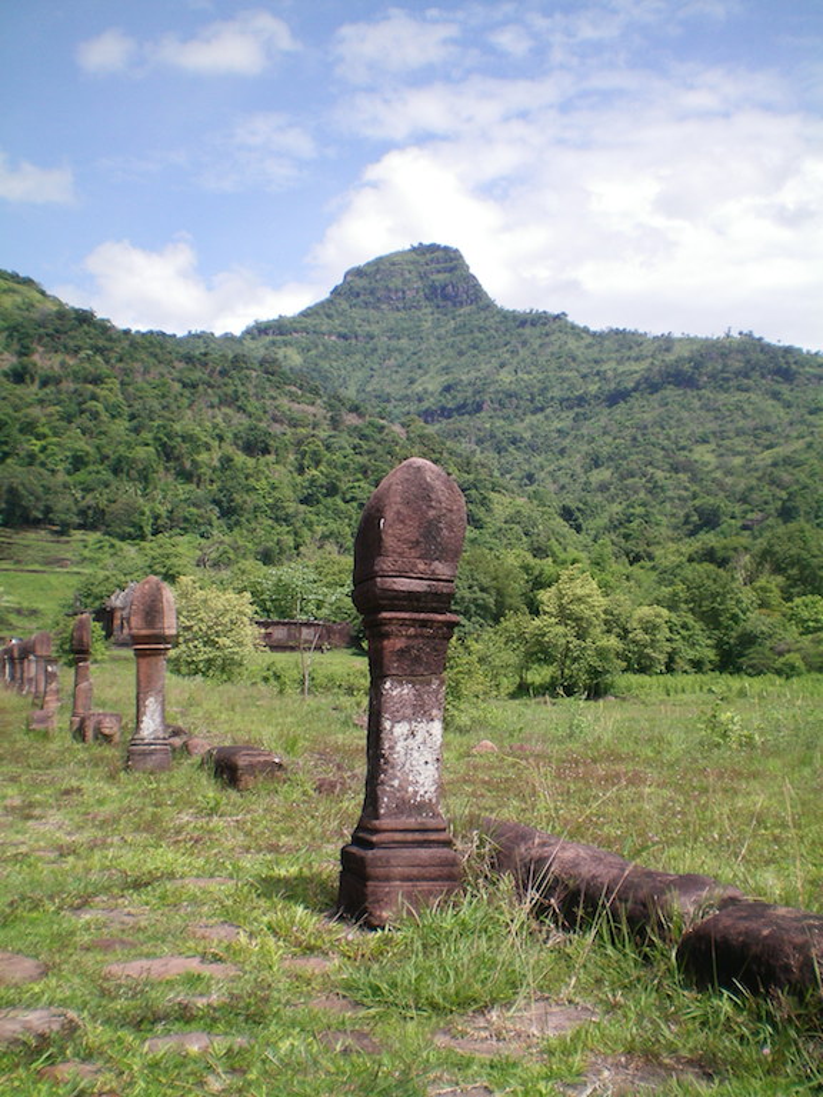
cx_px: 412
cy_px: 548
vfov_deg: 49.0
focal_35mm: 38
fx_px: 1205
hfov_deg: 37.7
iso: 64
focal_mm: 6.3
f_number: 4.6
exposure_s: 1/500
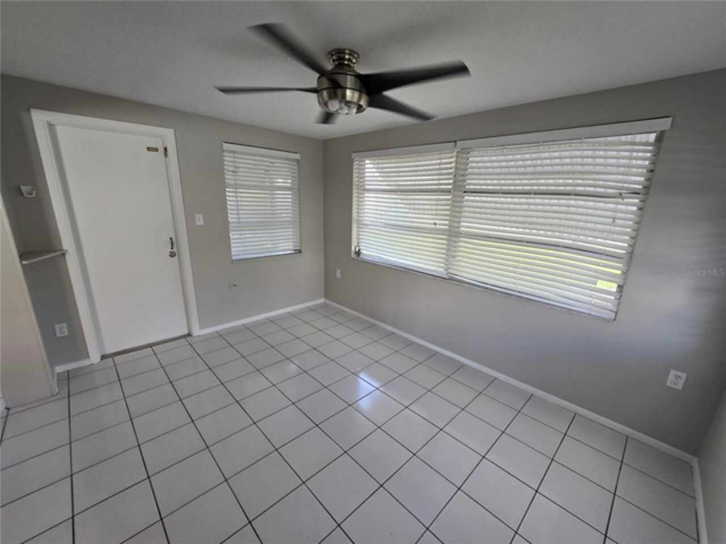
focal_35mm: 13
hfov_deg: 106.2
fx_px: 273
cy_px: 272
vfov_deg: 89.9
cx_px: 363
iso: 125
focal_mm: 2.2
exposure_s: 1/60
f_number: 2.2
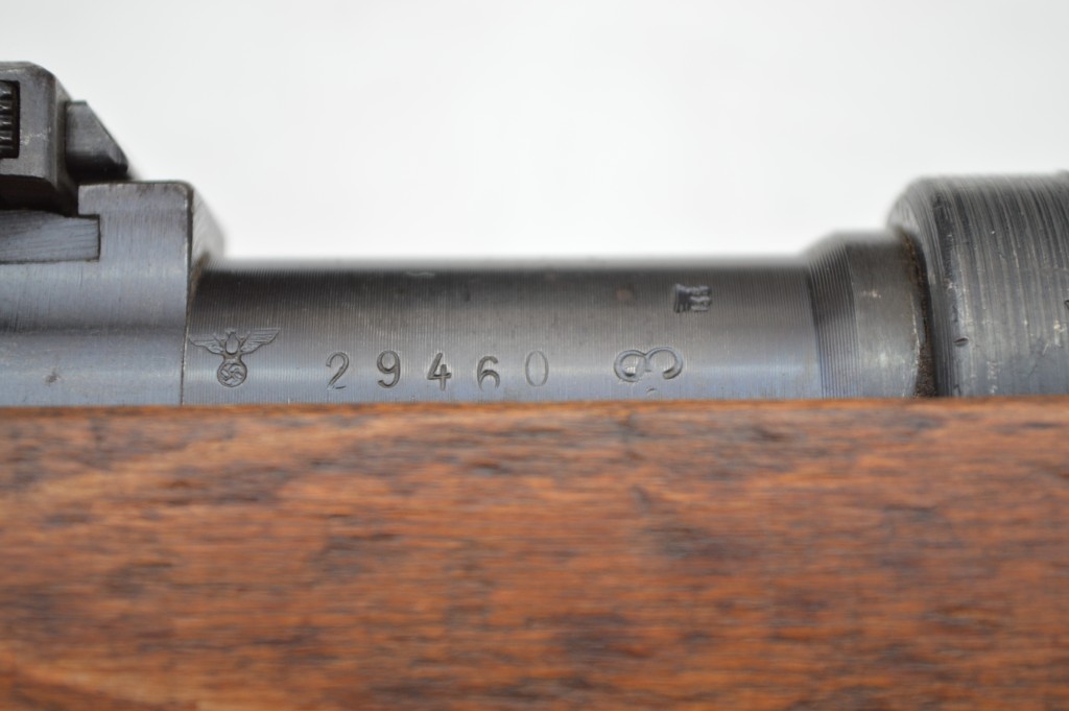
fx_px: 2448
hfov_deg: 24.6
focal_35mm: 82
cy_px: 356
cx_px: 534
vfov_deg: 16.5
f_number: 5.6
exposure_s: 1/40
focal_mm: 55
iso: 200
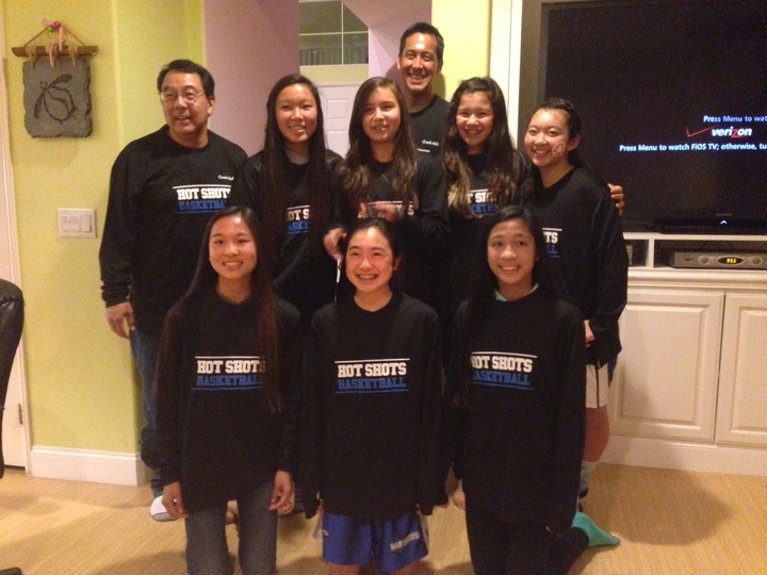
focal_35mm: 33
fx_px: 731
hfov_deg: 55.4
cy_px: 288
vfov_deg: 42.9
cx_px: 384
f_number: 2.4
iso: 800
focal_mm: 4.12
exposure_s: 1/15
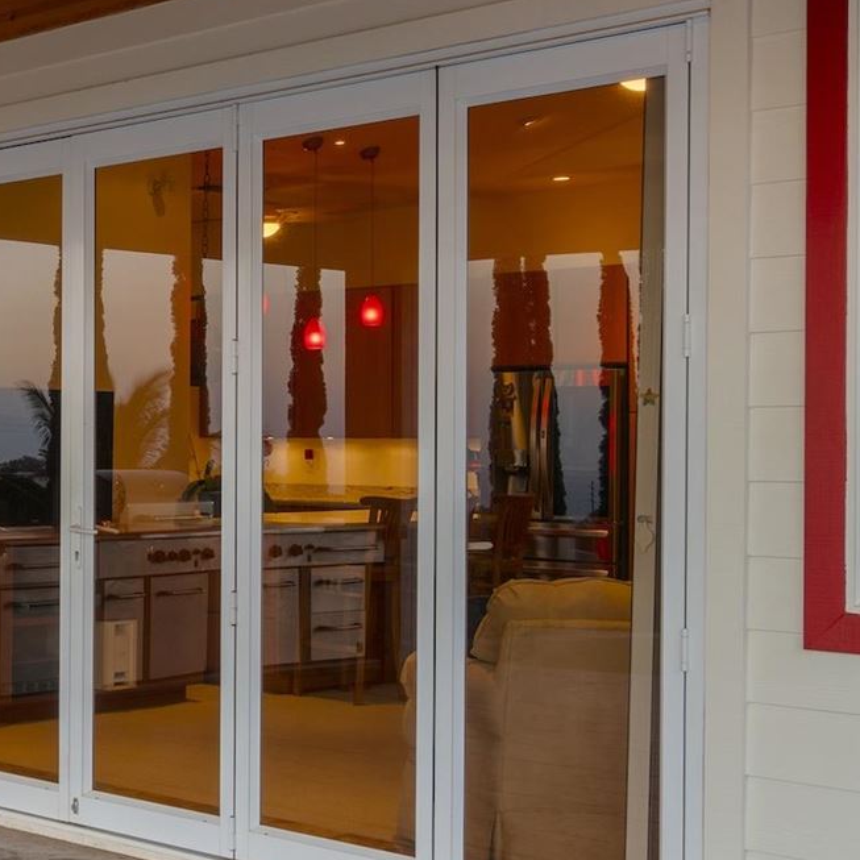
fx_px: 1799
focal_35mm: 64
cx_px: -204
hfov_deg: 24.1
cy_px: 449
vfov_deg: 26.9
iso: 100
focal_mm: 16
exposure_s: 1/10
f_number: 8
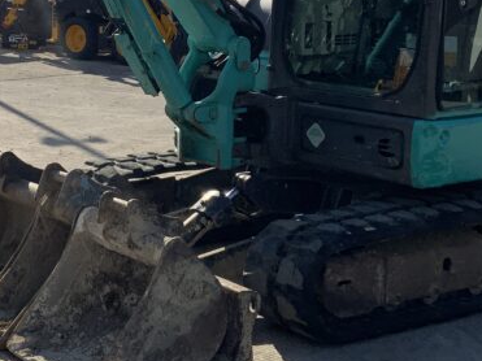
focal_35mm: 80
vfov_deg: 18.2
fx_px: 1114
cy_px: 56
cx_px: 81
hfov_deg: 24.0
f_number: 1.8
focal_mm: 3
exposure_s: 1/3322
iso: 20
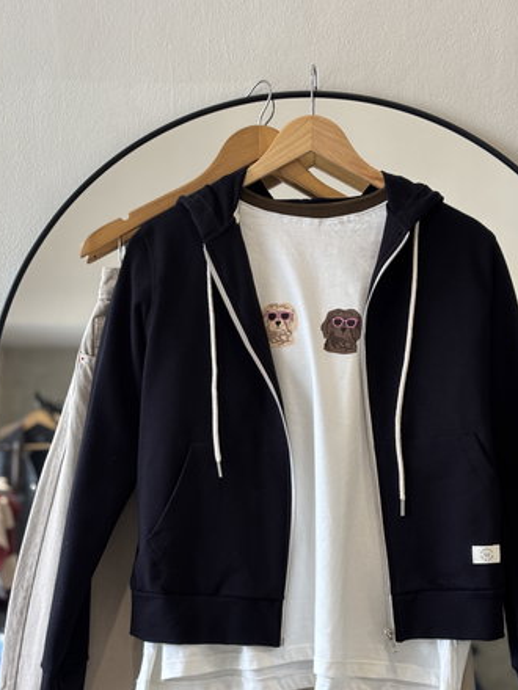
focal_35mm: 63
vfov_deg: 30.7
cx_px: 267
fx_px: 1257
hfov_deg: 23.3
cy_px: 393
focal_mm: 5.96
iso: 50
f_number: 1.6
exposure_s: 1/50
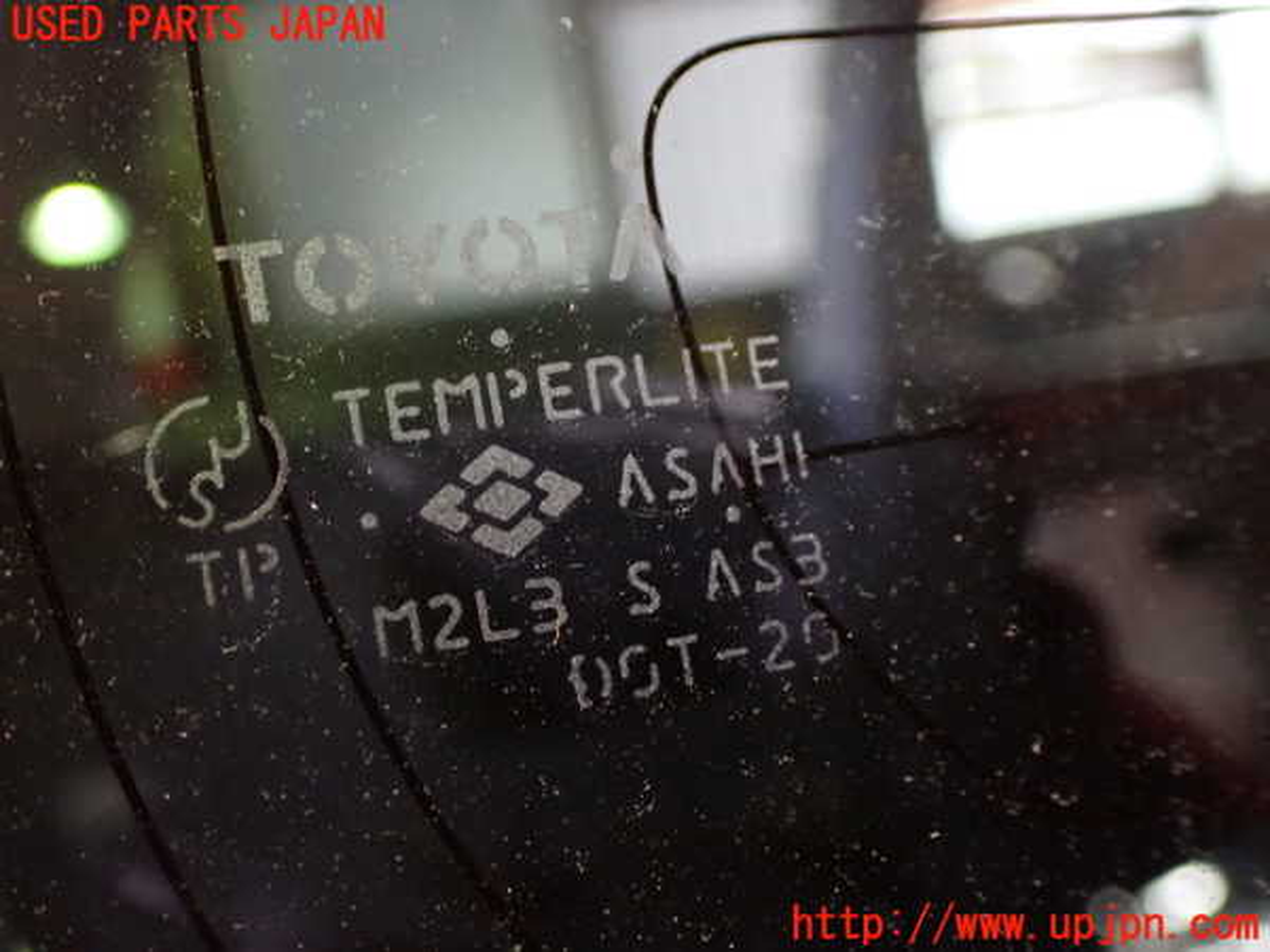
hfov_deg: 45.8
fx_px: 1504
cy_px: 476
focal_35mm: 41
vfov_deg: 35.1
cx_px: 635
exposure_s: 1/40
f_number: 2.8
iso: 1250
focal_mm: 7.31
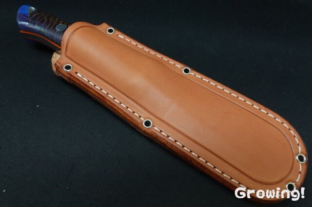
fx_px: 208
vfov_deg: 53.1
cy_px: 104
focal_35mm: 24
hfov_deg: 73.8
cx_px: 156
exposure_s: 1/8
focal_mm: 9
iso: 125
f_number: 8
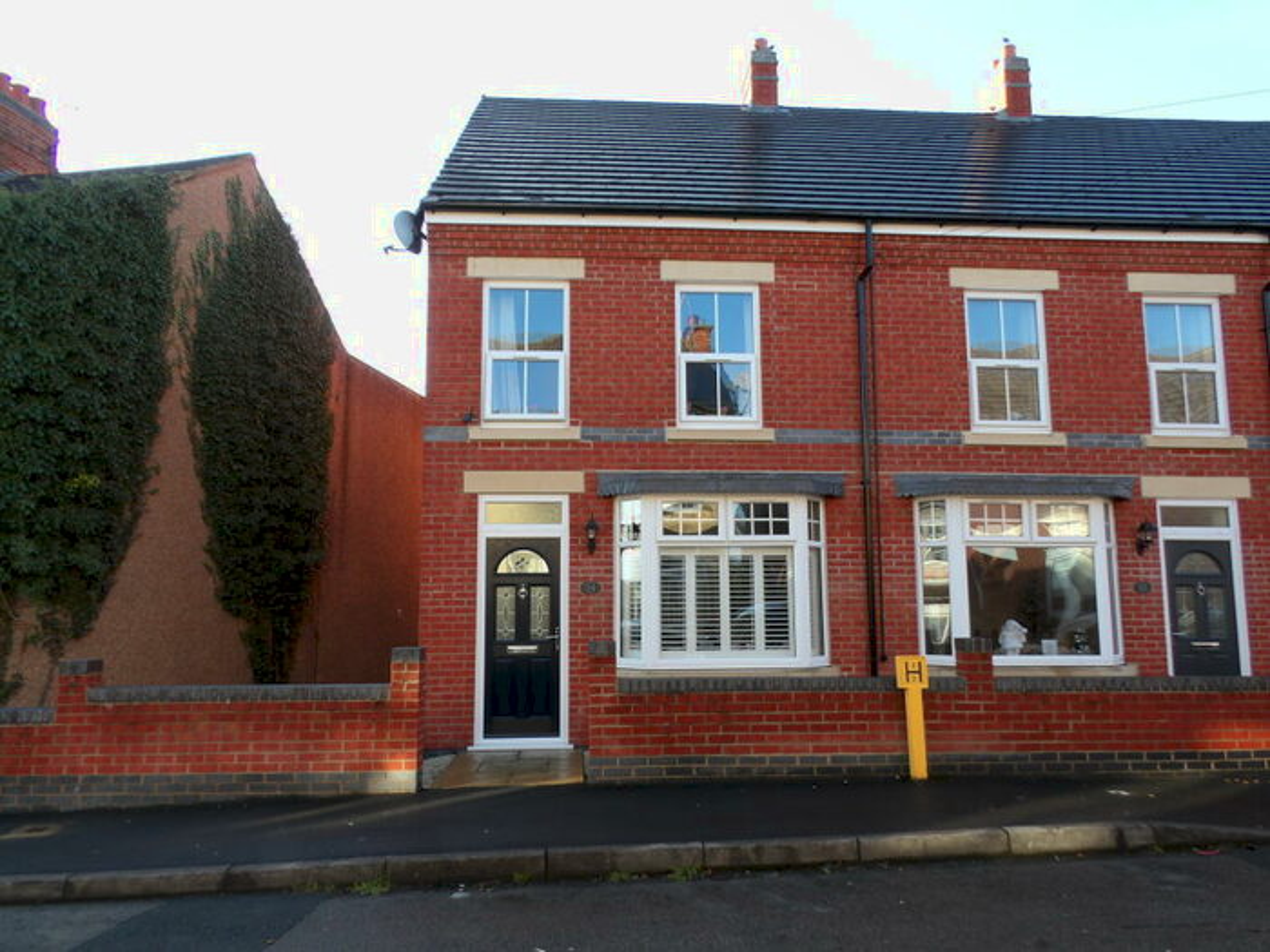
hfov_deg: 71.6
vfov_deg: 56.8
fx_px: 881
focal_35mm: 24
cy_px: 476
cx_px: 635
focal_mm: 4.3
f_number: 4.1
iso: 100
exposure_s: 1/76
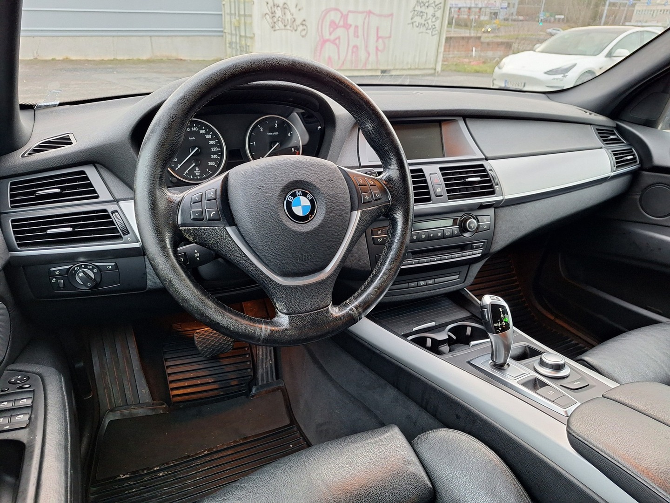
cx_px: 335
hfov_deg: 73.9
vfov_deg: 58.9
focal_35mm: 23
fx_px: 445
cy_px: 252
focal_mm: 5.54
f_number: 1.8
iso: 250
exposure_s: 1/50
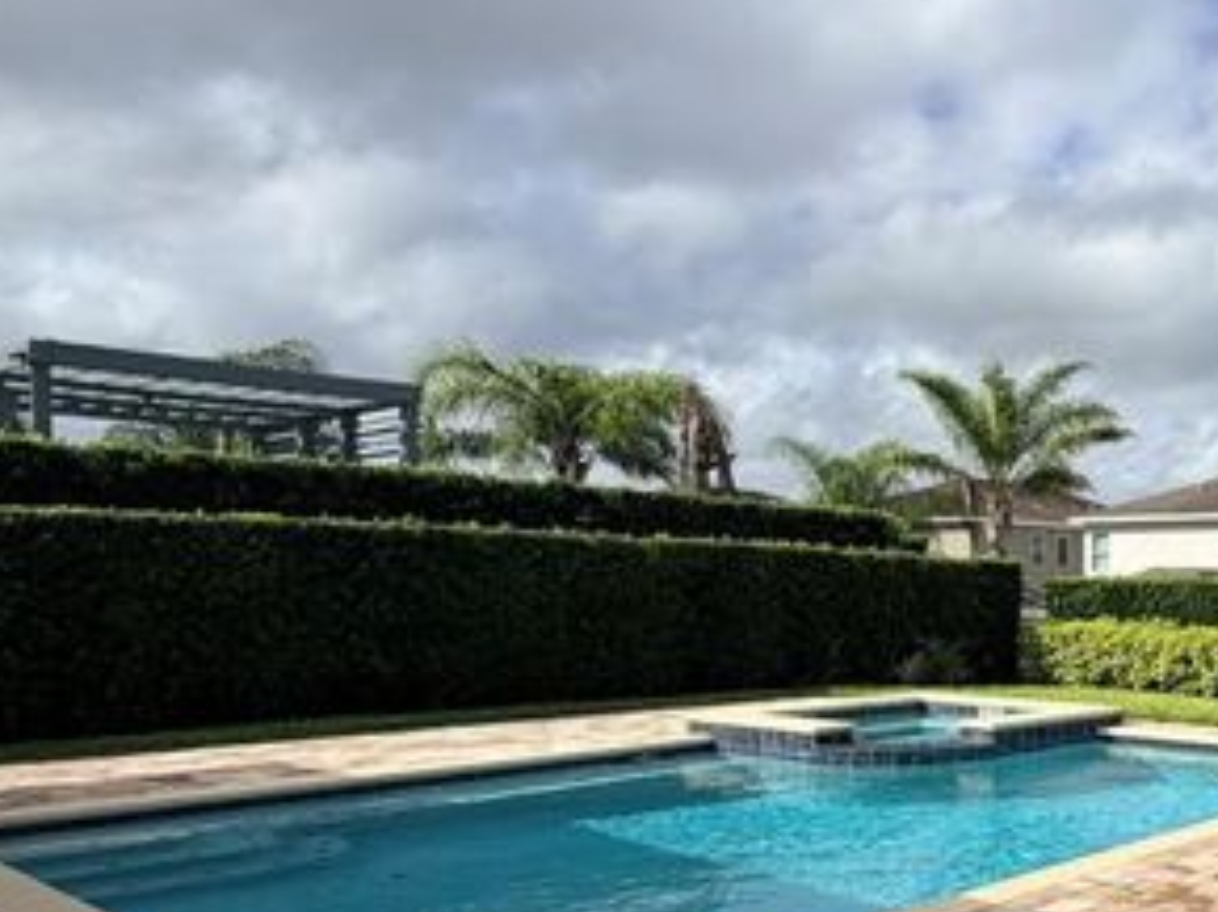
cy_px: 605
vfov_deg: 41.2
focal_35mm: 34
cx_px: 1250
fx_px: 1195
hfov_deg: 44.8
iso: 20
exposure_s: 1/1368
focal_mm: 2.22
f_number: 2.2
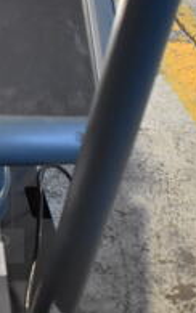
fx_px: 734
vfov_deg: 24.1
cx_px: -154
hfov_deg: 13.6
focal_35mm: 86
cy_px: 178
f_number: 3.5
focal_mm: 18
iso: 2200
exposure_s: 1/125
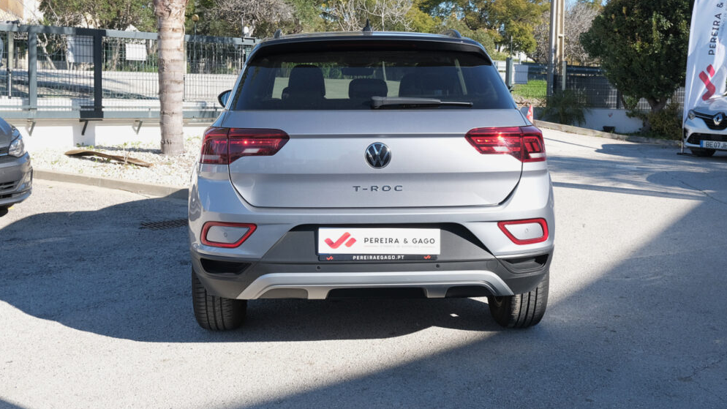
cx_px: 368
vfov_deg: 28.9
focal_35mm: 41
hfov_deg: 49.4
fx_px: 790
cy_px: 166
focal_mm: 25.6
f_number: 9
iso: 160
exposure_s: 1/125
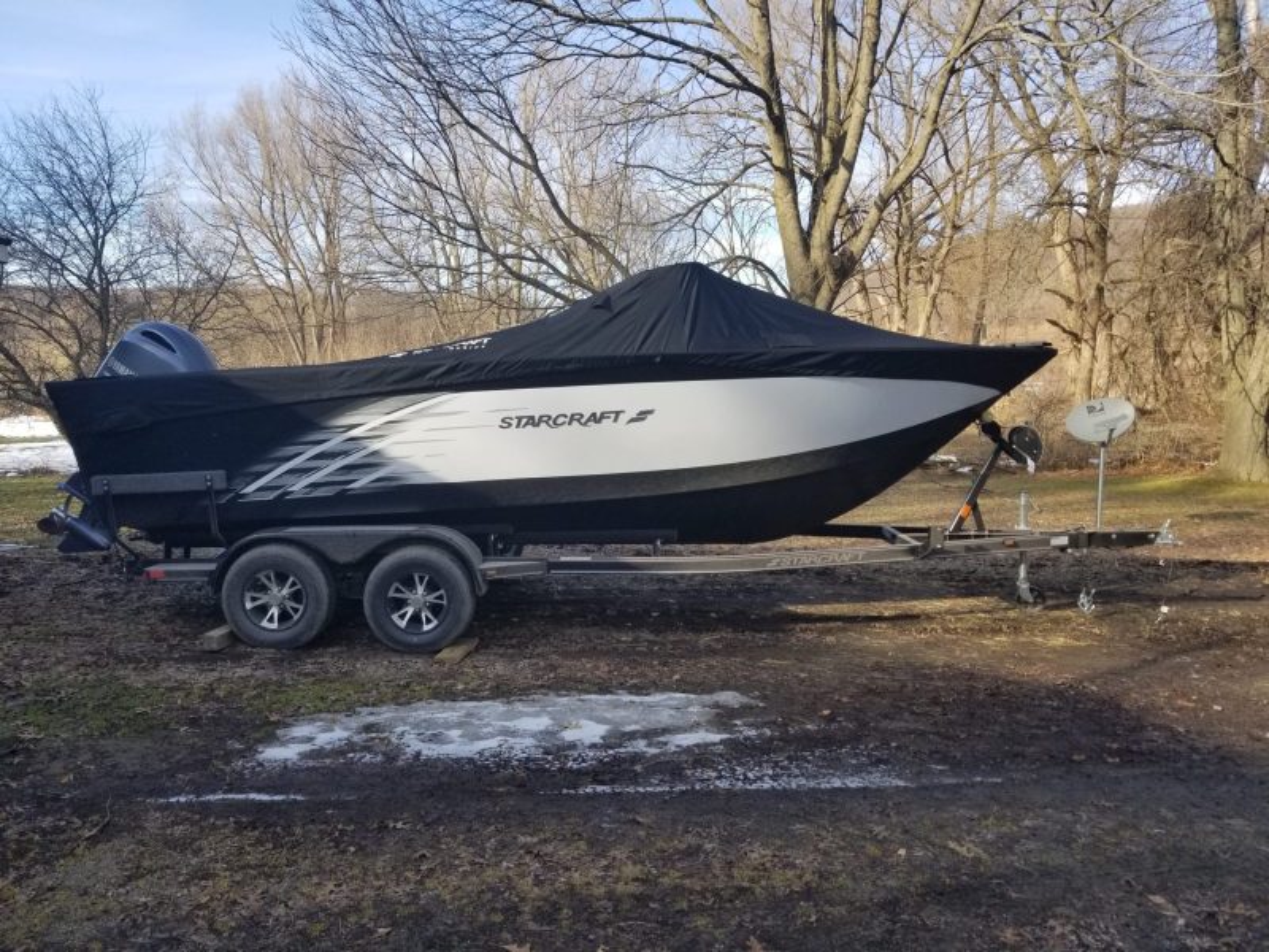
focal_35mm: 26
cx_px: 634
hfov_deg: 67.3
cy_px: 476
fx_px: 953
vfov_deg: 53.1
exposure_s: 1/828
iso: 50
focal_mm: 4.25
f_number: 1.7
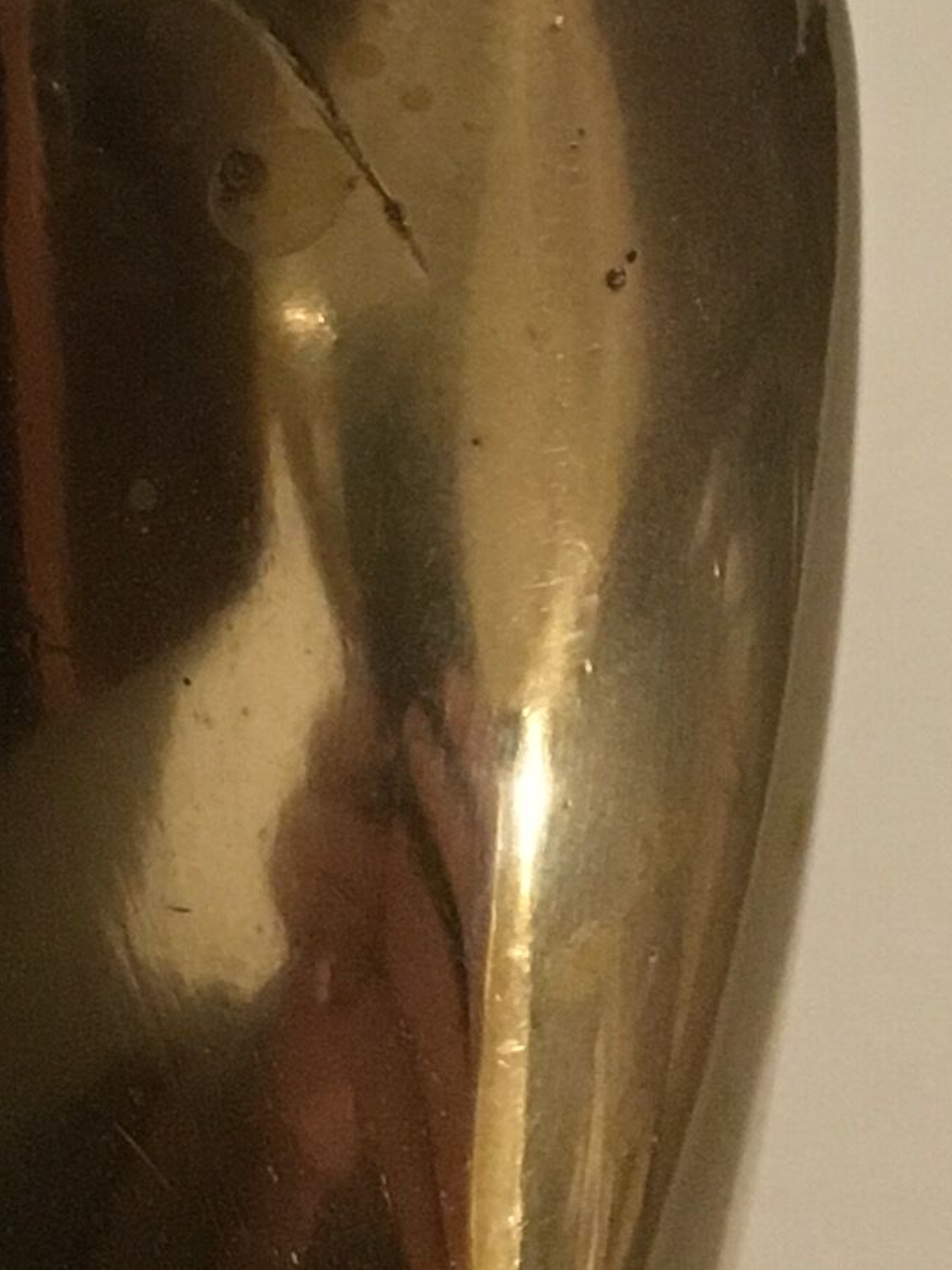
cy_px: -556
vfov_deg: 13.9
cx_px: 550
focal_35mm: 134
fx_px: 4917
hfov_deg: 11.1
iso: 200
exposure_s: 1/20
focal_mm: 4.15
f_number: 2.2
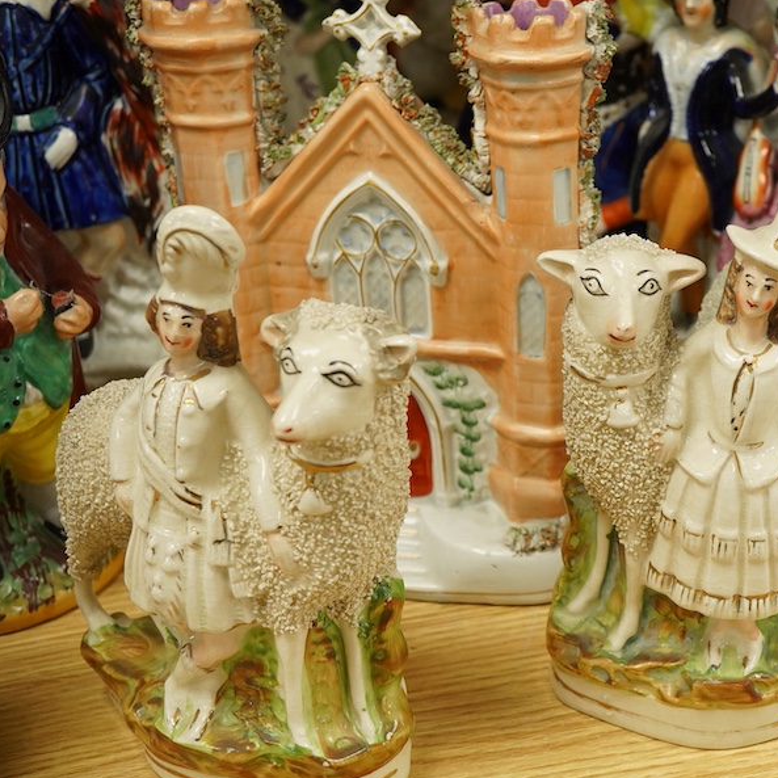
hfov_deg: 29.1
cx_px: 588
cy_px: 391
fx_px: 1475
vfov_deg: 29.6
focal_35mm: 58
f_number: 8
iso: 1250
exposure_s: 1/125
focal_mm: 30
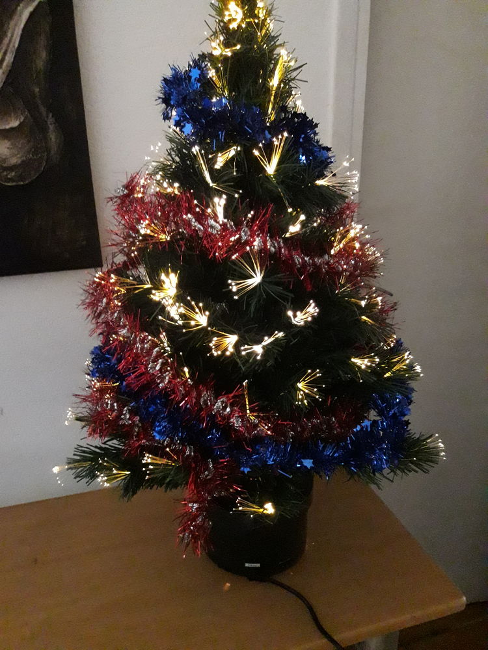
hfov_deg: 49.7
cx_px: 244
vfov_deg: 63.4
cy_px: 325
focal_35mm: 28
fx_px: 526
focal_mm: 3.7
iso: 800
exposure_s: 1/17
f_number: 1.9
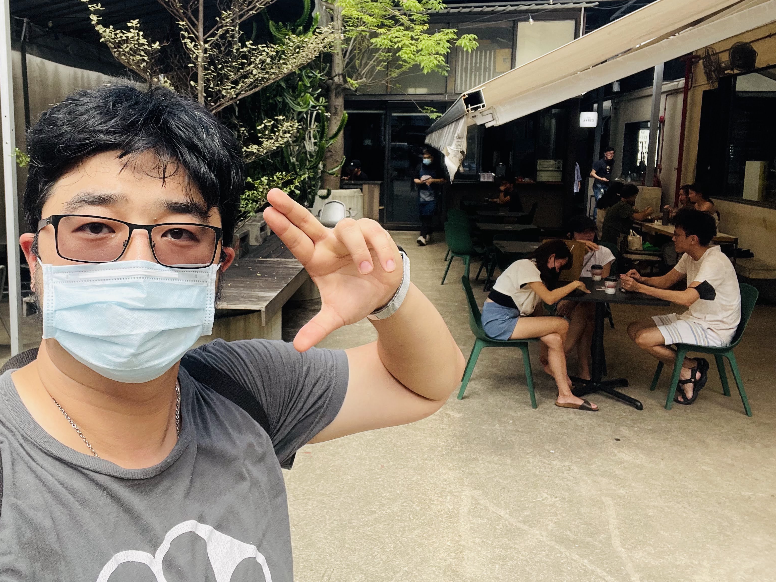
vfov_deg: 46.5
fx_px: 672
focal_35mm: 30
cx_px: 291
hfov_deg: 59.2
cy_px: 229
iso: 25
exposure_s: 1/643
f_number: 2.2
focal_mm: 2.71
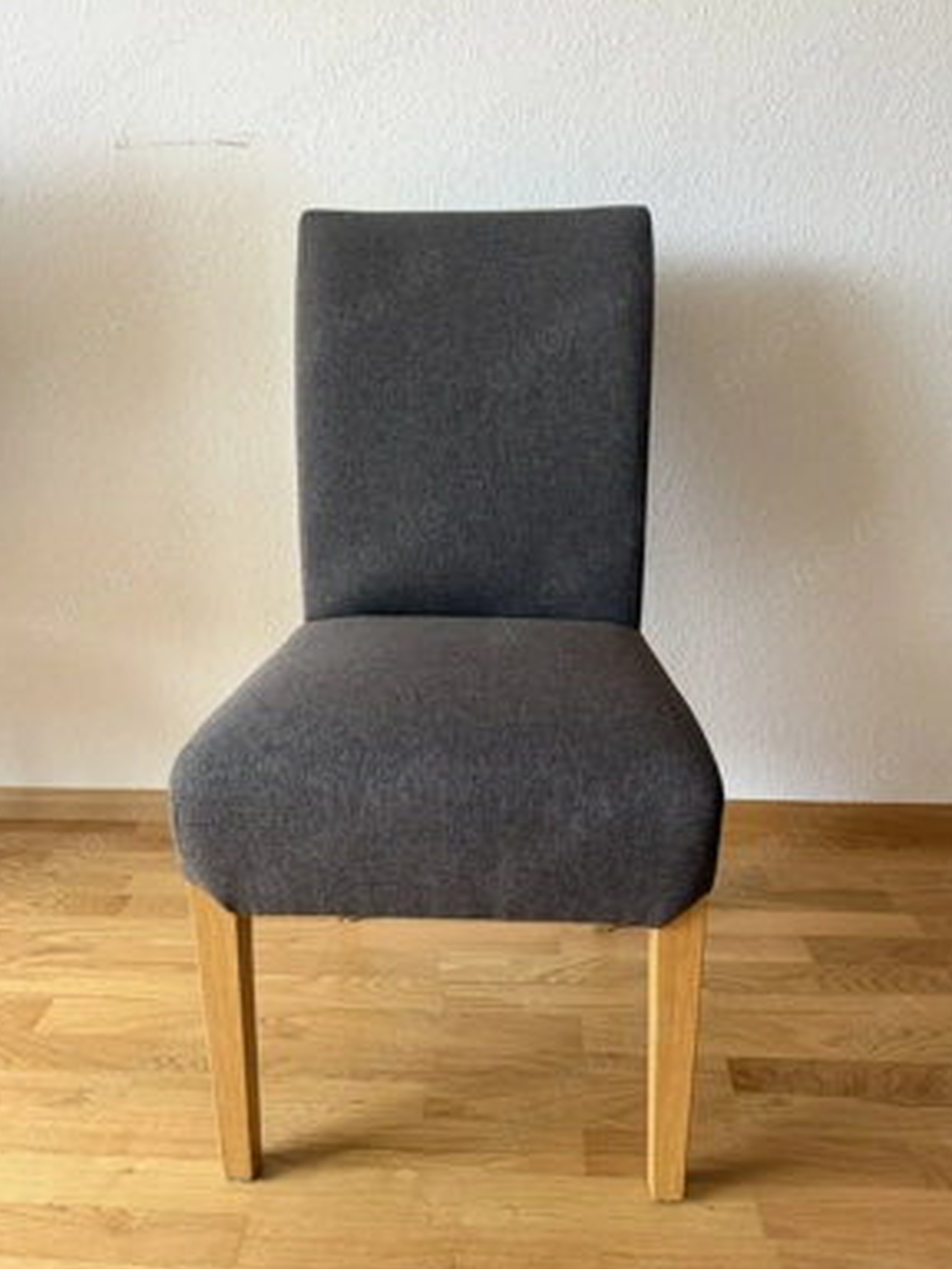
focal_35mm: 25
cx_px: 469
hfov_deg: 54.9
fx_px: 917
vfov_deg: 69.4
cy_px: 621
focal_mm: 6.76
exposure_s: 1/60
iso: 320
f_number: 1.78
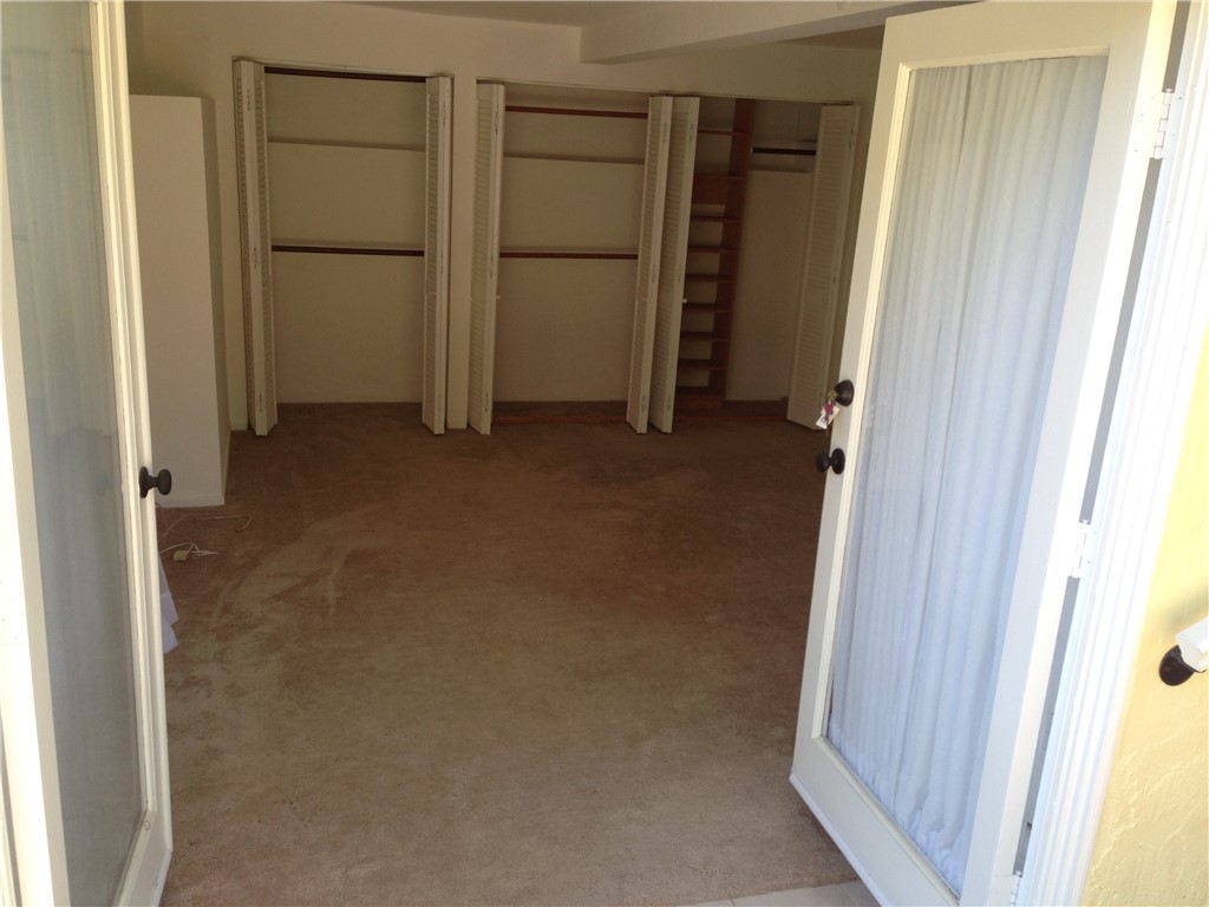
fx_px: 1153
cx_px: 604
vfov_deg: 42.9
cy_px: 454
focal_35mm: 33
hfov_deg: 55.4
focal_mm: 4.12
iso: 50
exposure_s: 1/122
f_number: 2.4
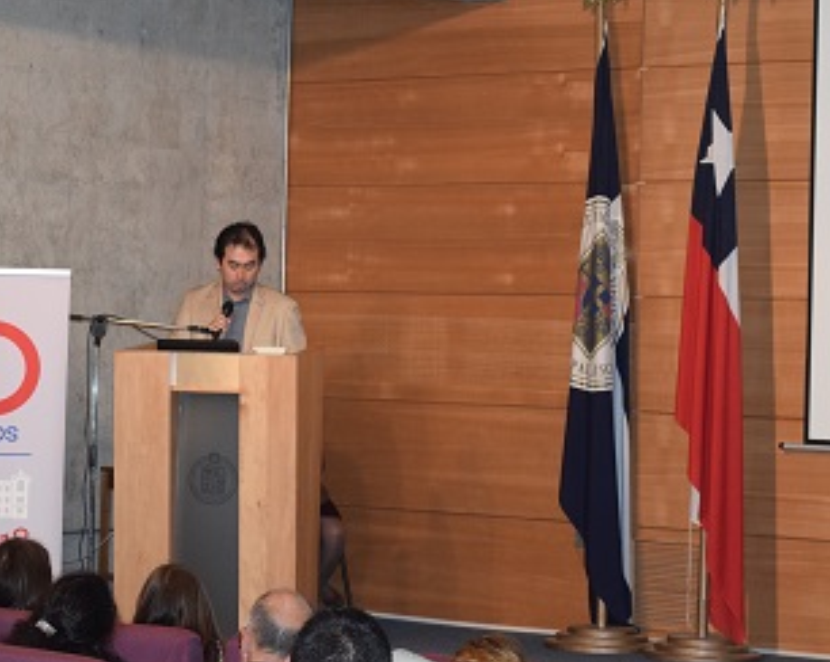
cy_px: 284
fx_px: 2641
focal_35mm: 108
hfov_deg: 17.8
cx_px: 300
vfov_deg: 14.3
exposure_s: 1/60
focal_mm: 55
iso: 2200
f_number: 5.6
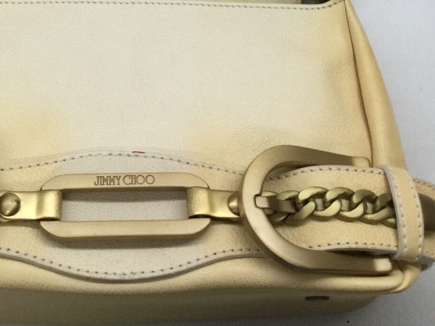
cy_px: -30
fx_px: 867
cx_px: 115
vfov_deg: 20.4
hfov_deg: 27.8
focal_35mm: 69
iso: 25
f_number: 2.4
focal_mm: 3.3
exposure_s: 1/30
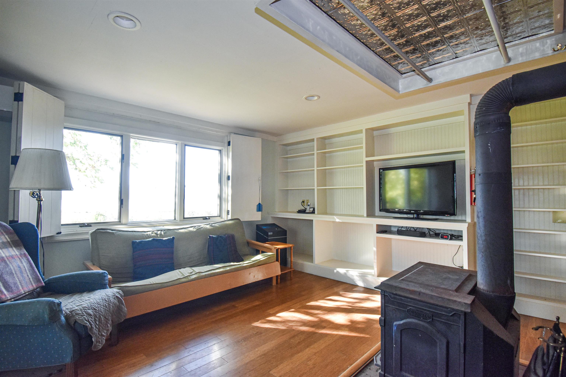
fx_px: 271
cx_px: 283
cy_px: 188
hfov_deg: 92.4
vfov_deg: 69.7
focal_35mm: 17
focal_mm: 11.5
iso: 1000
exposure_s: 1/125
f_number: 4.8
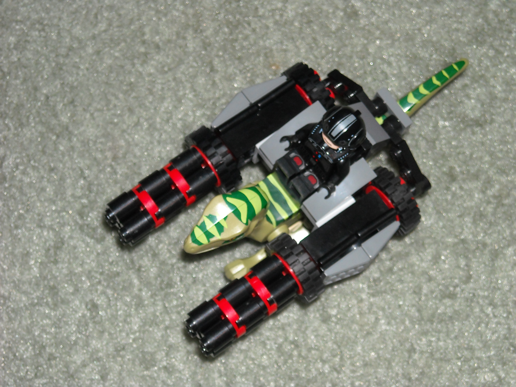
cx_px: 258
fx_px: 1565
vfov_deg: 14.1
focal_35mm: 105
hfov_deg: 18.7
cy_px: 194
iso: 200
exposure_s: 1/125
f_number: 4.7
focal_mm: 17.1
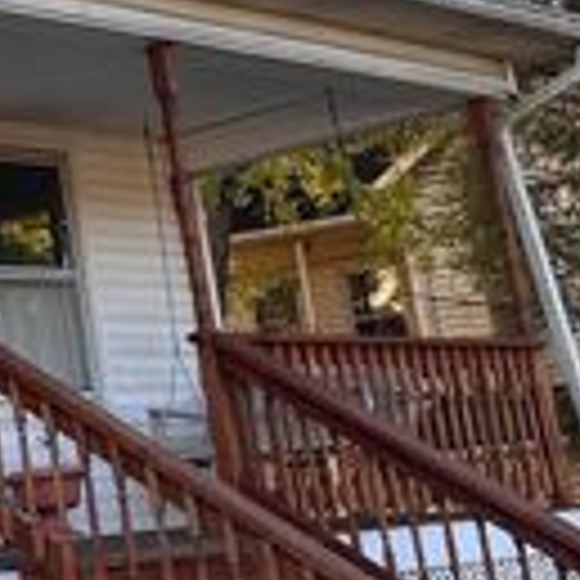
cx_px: -387
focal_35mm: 89
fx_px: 1687
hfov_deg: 16.9
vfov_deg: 19.3
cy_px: 128
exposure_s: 1/404
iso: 50
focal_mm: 5.7
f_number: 1.5
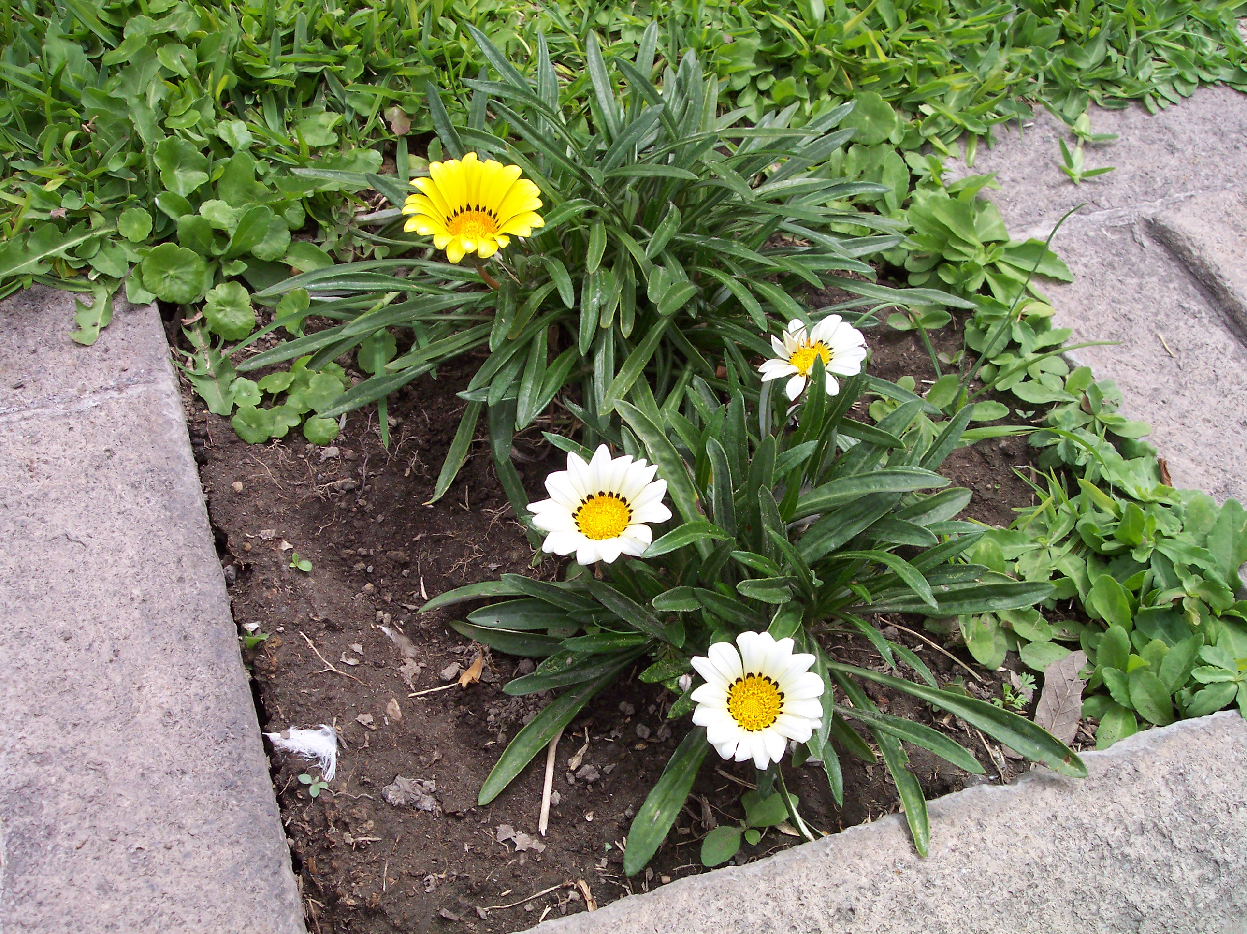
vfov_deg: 37.7
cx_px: 624
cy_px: 467
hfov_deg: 49.0
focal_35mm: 38
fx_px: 1368
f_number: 4.8
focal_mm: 8
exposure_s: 1/500
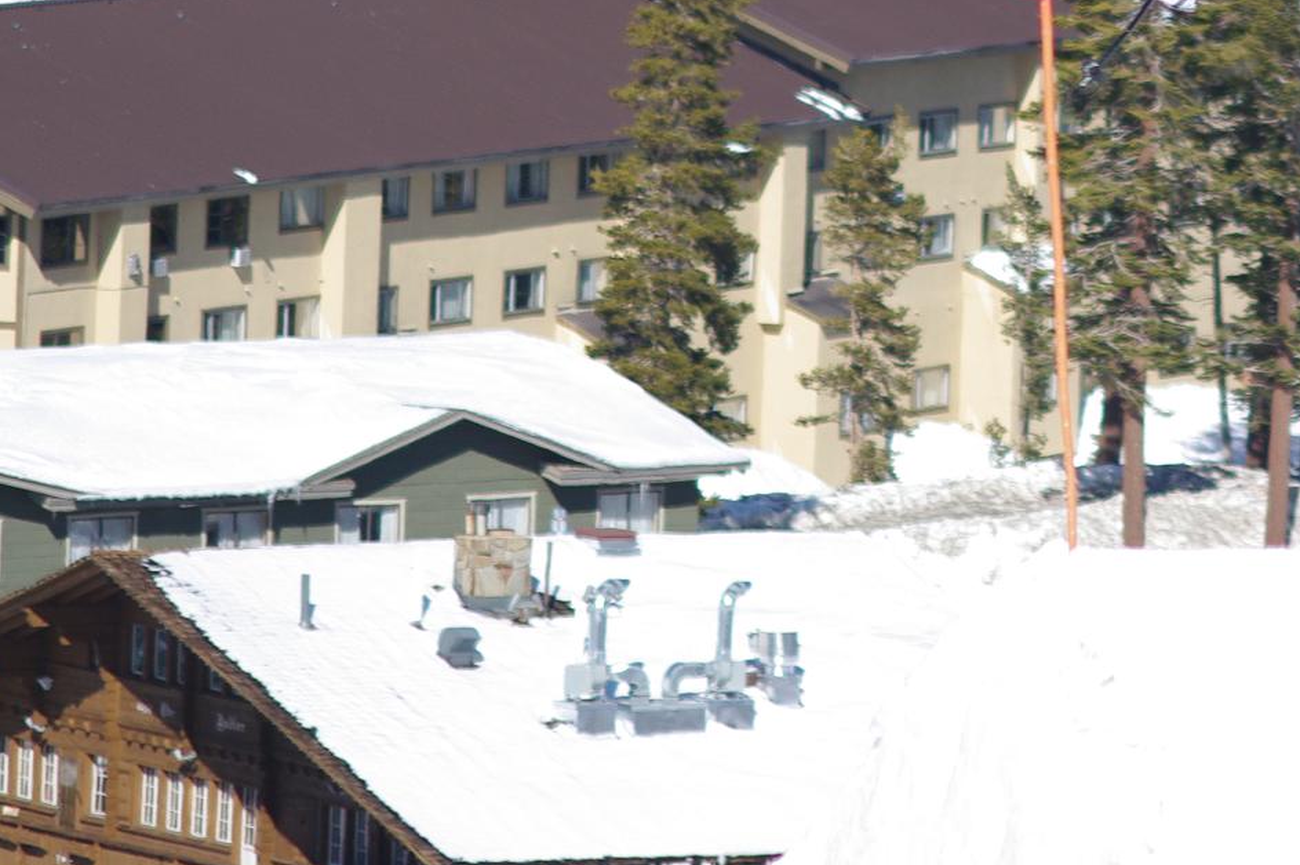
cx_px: 1202
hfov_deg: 4.3
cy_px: -195
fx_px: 17426
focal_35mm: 483
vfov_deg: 2.8
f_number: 5.6
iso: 100
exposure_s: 1/750
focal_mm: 130
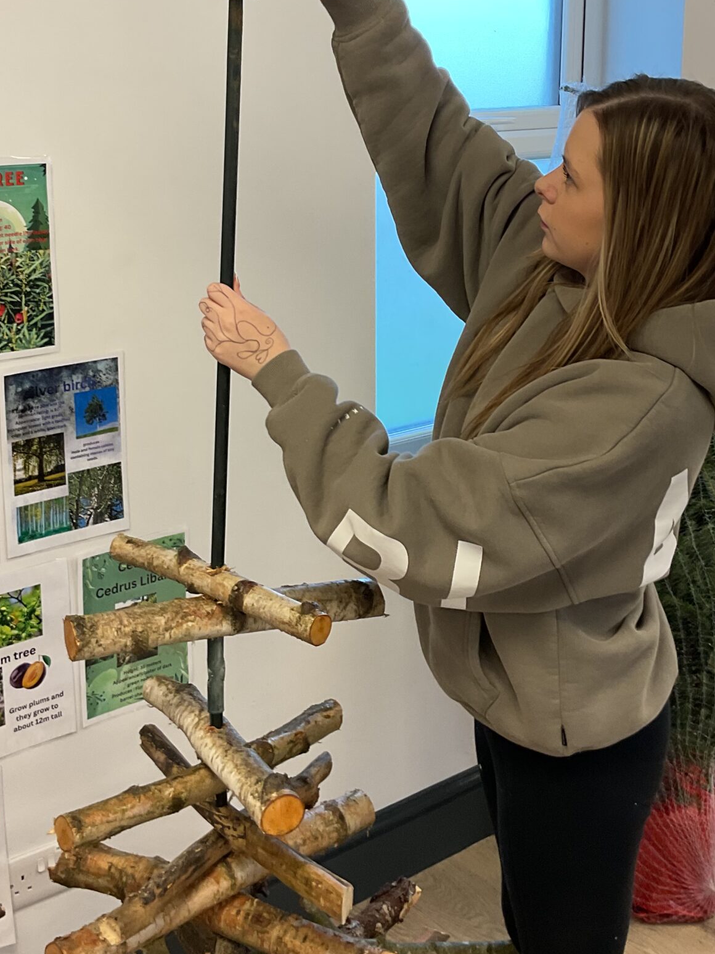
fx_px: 1322
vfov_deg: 39.3
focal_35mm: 48
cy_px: 338
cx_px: 321
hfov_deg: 30.2
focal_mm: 3
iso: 40
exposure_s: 1/60
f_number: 1.8
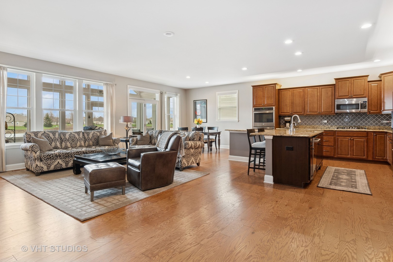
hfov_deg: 90.0
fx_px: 196
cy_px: 131
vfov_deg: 67.4
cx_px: 196
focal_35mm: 18
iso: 200
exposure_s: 1/4
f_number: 8
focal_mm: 12
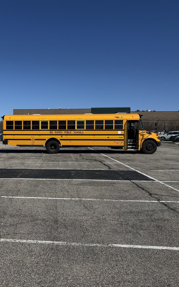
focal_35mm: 35
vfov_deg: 55.3
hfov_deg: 34.5
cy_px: 143
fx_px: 273
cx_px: 22
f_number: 1.78
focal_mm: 6.76
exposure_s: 1/9091
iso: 80
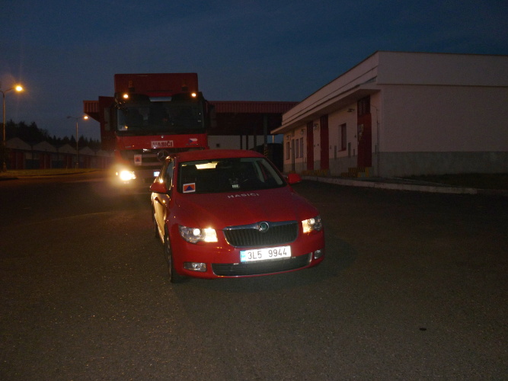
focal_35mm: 33
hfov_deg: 55.4
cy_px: 190
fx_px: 484
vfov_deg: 42.9
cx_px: 254
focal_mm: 5.5
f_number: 2.8
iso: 125
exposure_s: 1/8
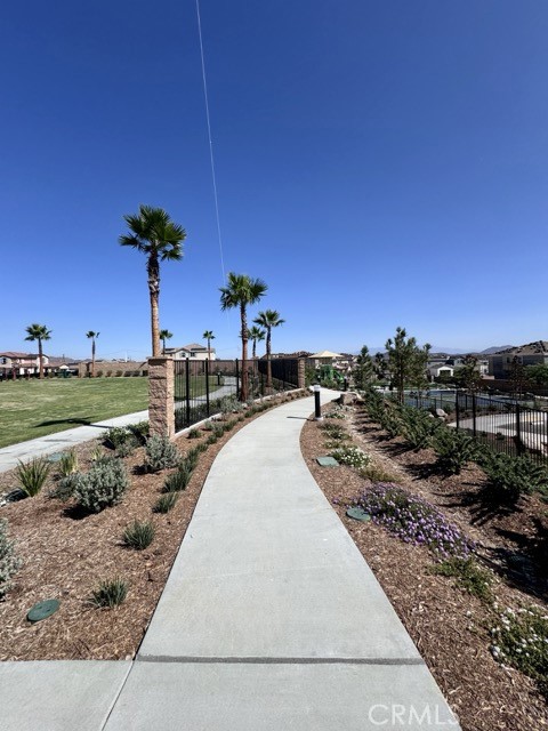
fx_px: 296
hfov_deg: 85.7
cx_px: 274
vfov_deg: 102.1
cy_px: 366
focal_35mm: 14
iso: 50
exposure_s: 1/3390
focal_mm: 2.22
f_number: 2.2
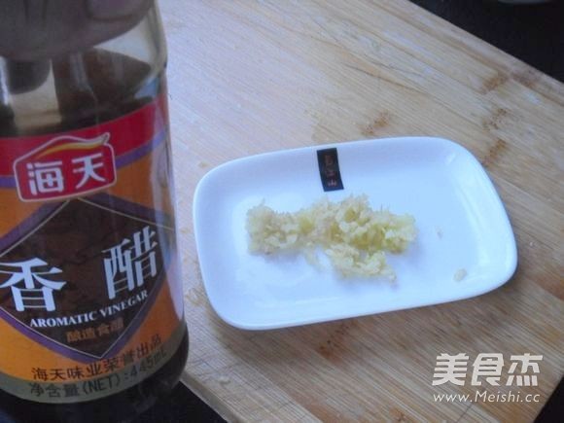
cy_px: 212
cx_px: 282
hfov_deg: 40.4
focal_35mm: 47
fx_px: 766
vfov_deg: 30.9
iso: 800
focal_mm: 8.46
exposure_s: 1/22
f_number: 4.5
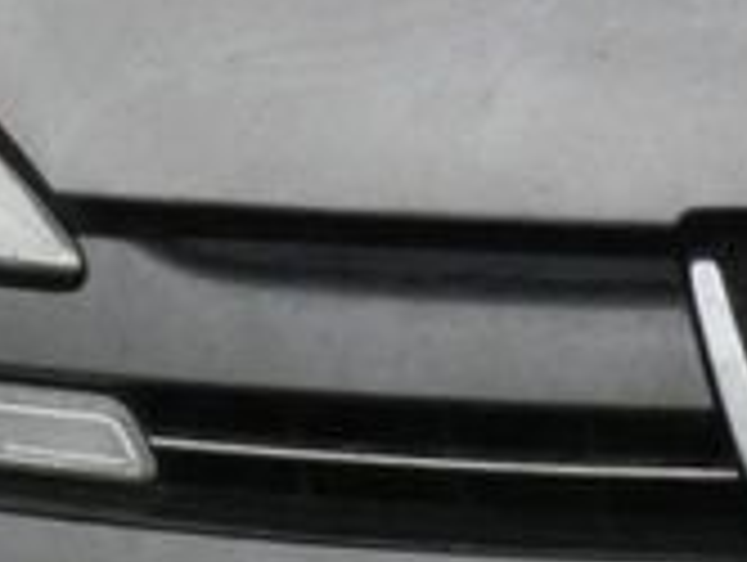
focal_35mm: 265
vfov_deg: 5.6
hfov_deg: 7.4
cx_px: 738
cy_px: -45
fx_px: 5727
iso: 500
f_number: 5.6
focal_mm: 7.8
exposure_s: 1/80
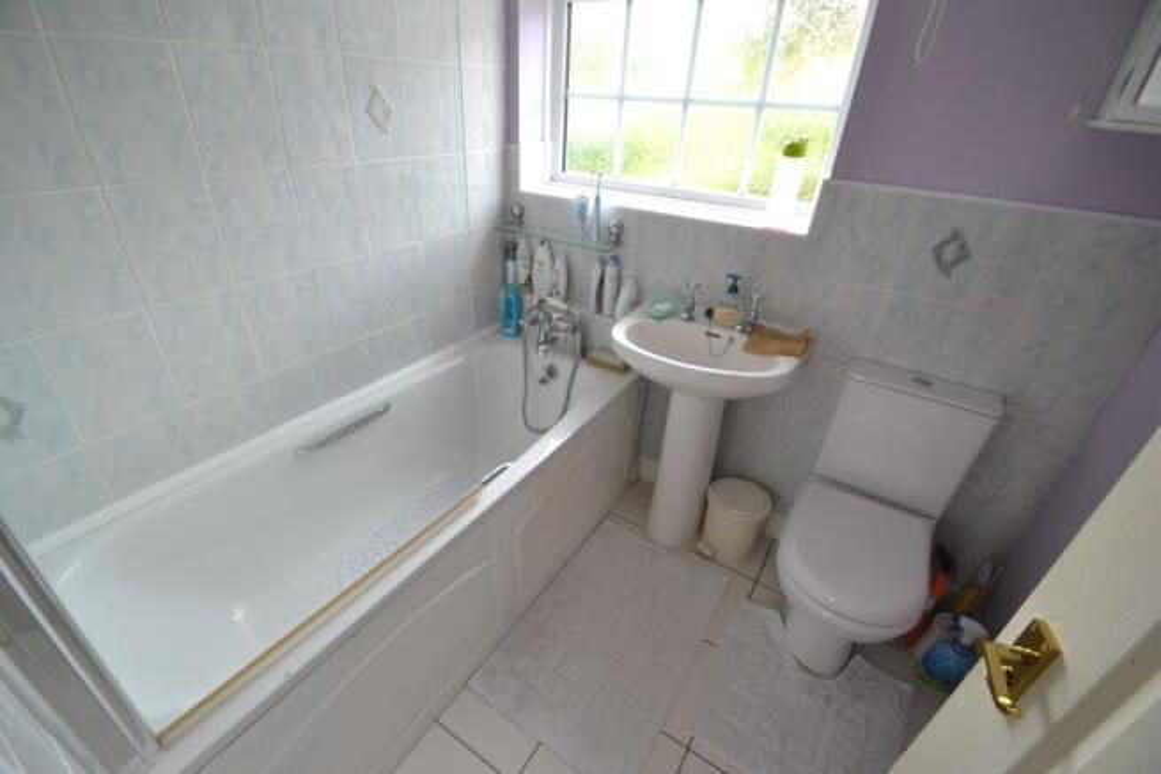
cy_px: 387
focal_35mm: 15
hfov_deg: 100.4
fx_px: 484
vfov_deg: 77.4
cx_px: 580
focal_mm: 10
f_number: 3.5
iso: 450
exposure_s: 1/60
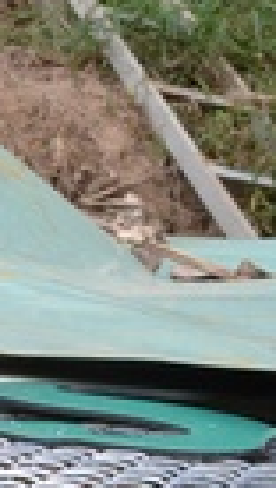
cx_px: -662
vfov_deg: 16.1
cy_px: 157
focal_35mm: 133
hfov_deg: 7.5
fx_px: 1724
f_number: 10
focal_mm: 18
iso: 1600
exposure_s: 1/400
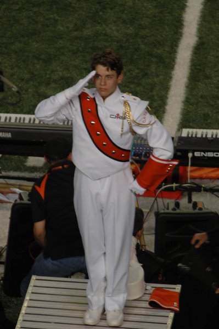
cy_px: 164
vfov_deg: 3.4
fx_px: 5484
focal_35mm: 600
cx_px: 110
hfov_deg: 2.3
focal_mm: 400
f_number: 5.6
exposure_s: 1/60
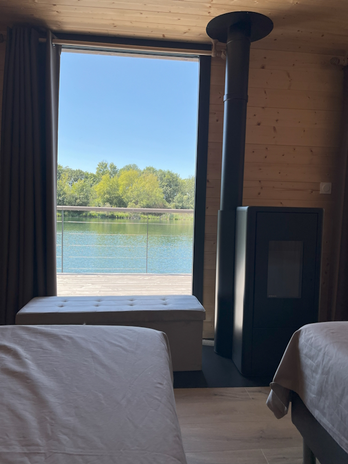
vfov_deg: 67.3
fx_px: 349
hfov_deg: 53.1
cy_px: 232
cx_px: 174
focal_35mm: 26
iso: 50
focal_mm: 5.1
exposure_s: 1/951
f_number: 1.6
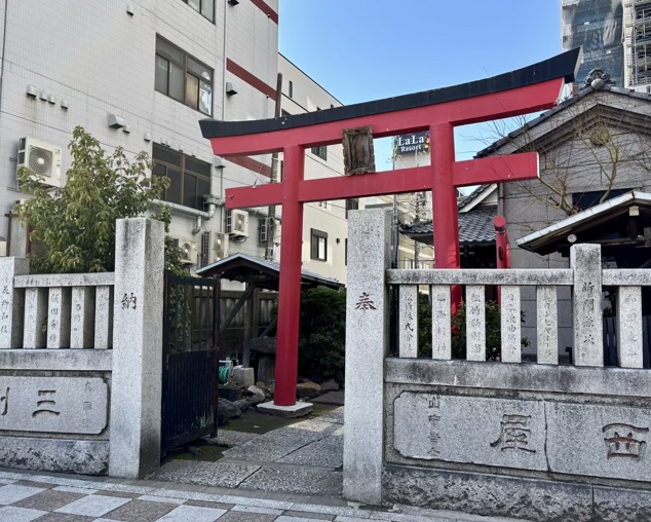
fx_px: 540
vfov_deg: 51.6
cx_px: 339
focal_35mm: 28
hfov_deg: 62.2
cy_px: 263
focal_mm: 5.96
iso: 50
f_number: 1.6
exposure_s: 1/675
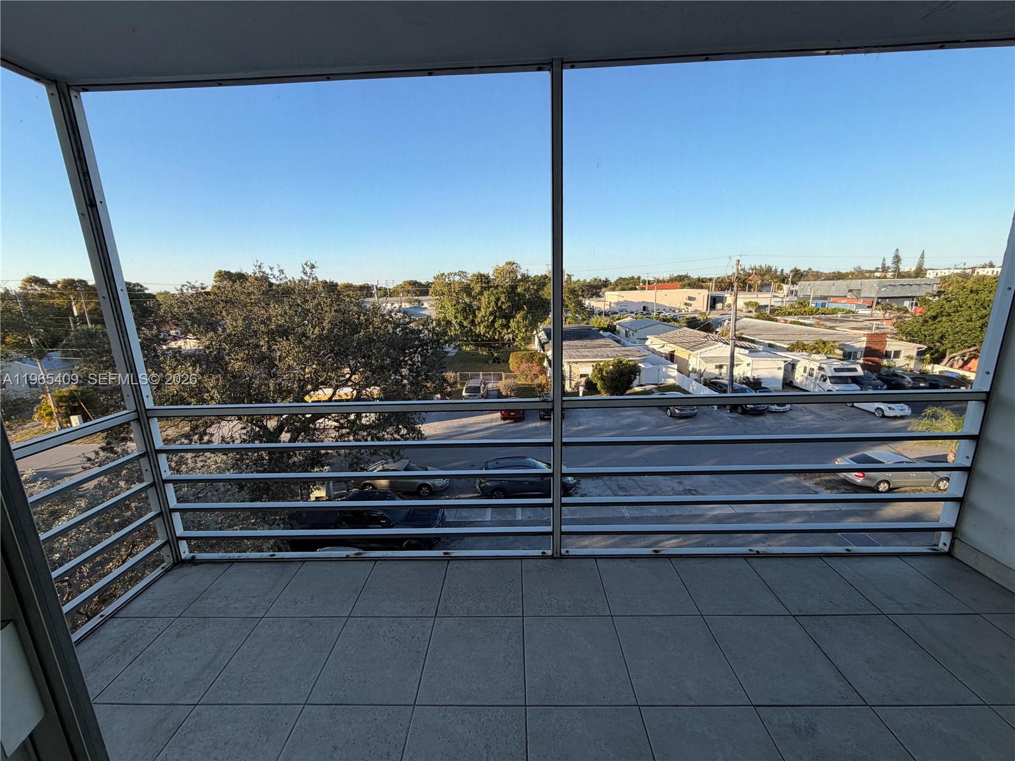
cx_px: 508
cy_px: 380
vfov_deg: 85.7
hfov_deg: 102.1
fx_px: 411
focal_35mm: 14
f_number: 2.2
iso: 50
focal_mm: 2.22
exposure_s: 1/502
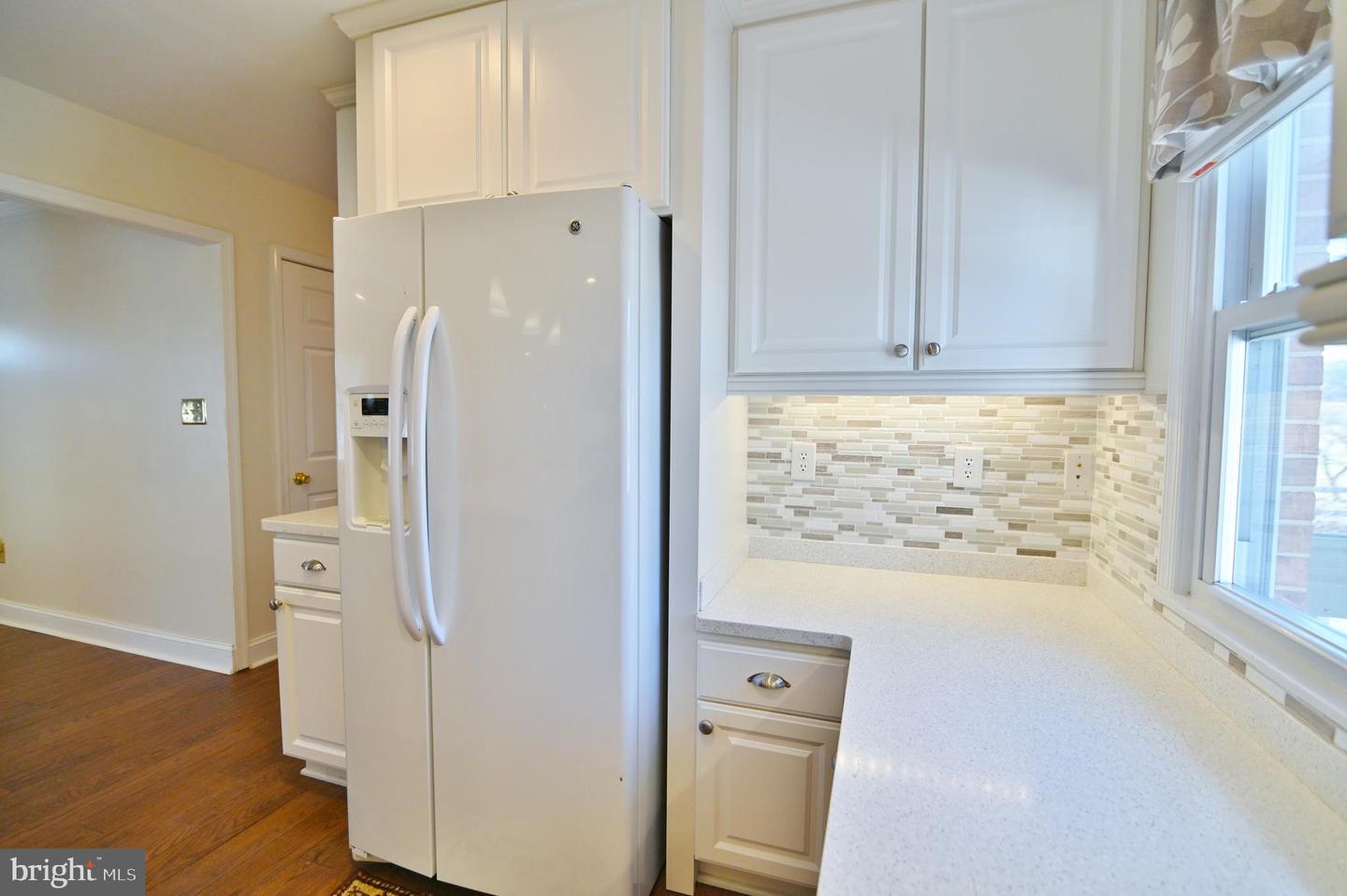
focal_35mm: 16
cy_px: 448
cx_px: 674
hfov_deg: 96.8
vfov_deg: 73.7
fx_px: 598
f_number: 3.5
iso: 400
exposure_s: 1/250
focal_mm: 16
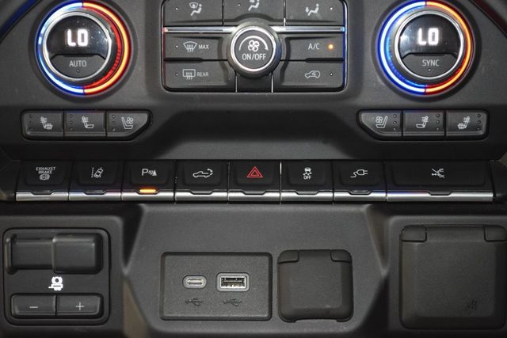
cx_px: 254
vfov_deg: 16.6
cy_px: 169
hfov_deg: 24.6
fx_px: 1162
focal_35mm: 82
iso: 2200
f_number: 5.6
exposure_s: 1/8
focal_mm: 55
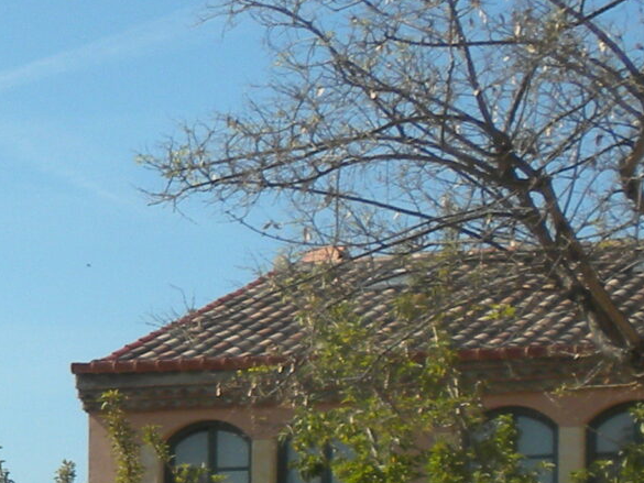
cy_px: 673
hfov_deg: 11.6
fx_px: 3014
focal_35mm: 162
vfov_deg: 9.0
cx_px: -392
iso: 64
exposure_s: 1/122
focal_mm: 6.6
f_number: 10
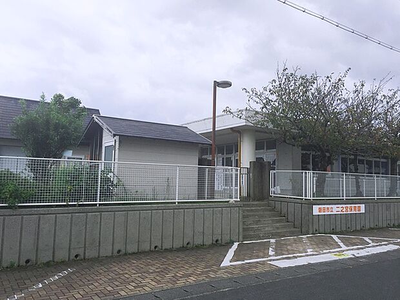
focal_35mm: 29
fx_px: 335
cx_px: 200
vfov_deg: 48.2
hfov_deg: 61.7
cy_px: 150
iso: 32
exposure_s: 1/2083
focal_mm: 4.15
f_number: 2.2
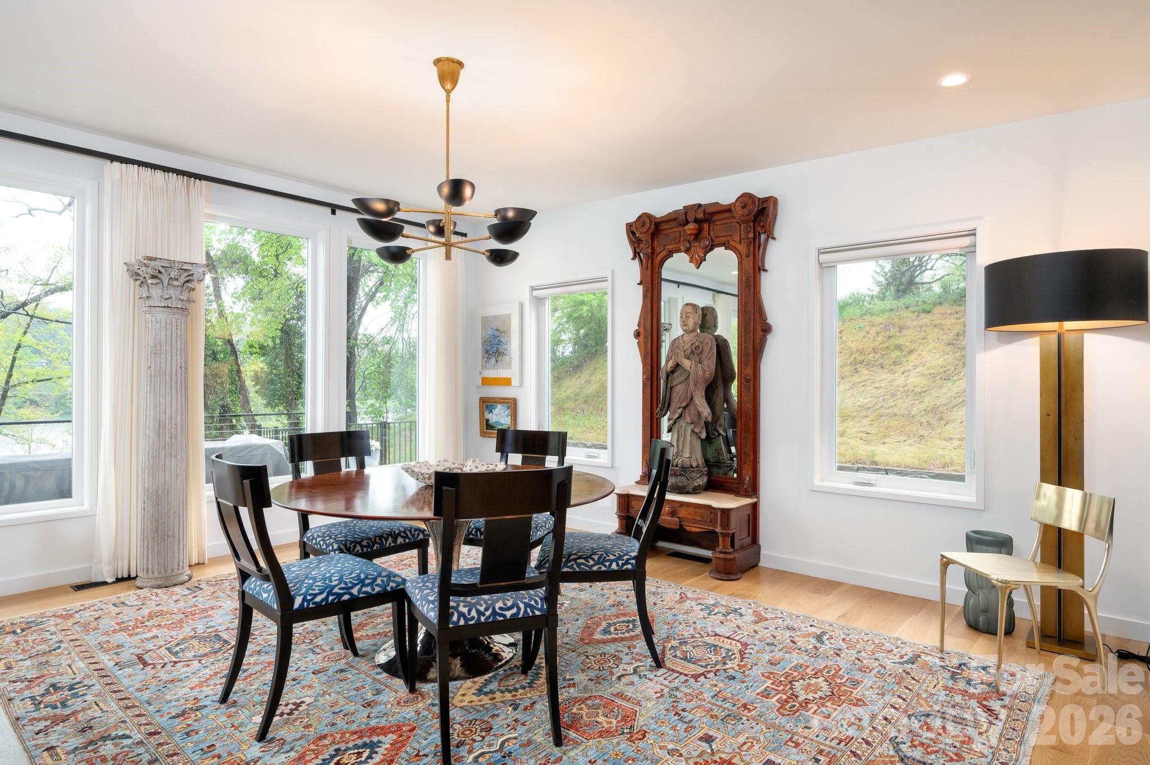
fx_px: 638
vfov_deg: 61.8
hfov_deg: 84.0
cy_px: 382
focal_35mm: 20
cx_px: 575
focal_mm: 20
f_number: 8
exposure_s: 1/25
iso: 200
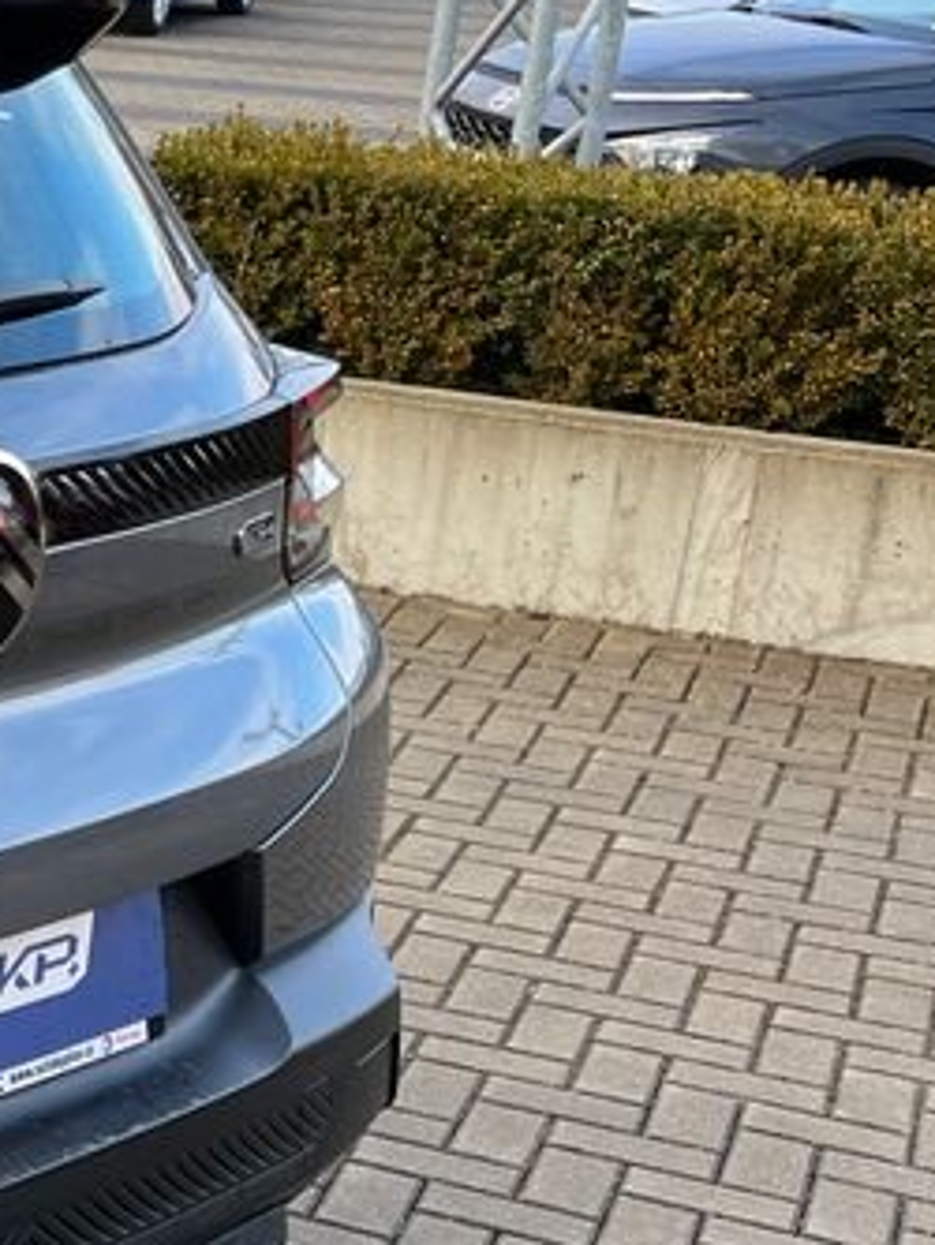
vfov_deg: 24.4
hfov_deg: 15.5
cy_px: 669
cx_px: -804
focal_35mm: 80
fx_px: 2879
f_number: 1.6
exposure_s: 1/325
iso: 50
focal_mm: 5.1
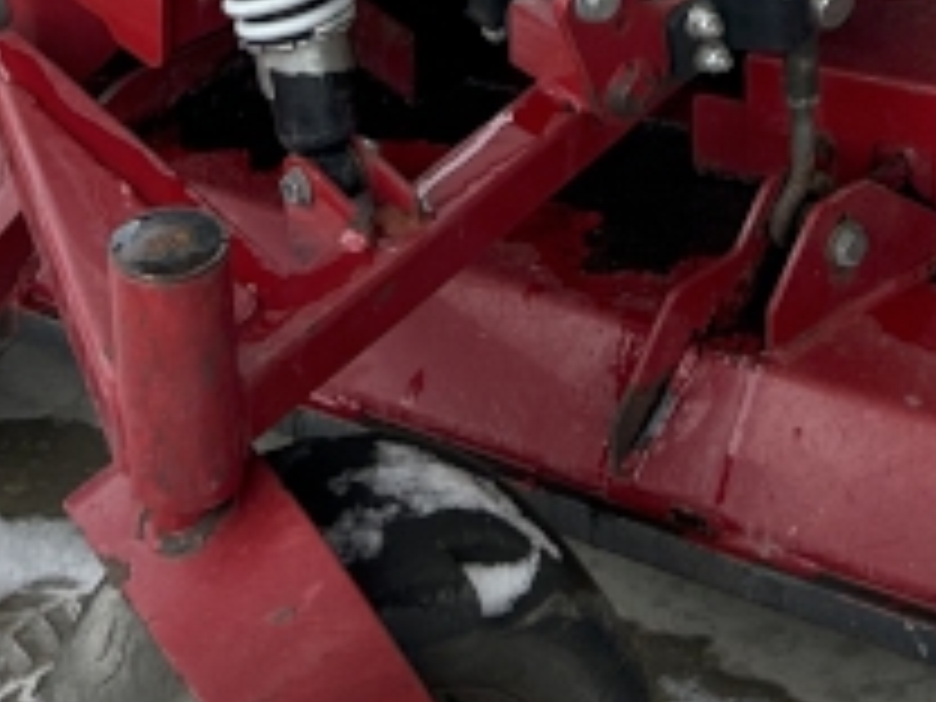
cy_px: -760
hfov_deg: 14.8
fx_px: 3596
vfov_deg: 10.2
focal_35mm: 133
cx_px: 495
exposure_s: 1/1553
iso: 50
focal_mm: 5.7
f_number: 1.5
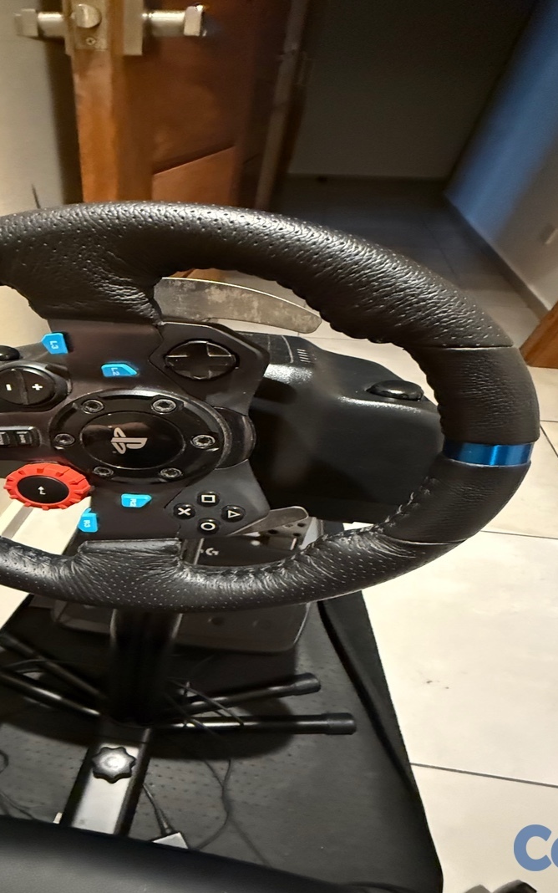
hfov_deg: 57.3
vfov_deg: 85.0
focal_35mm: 20
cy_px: 445
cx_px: 154
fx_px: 486
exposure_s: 1/40
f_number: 2.2
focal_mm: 2.22
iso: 1600
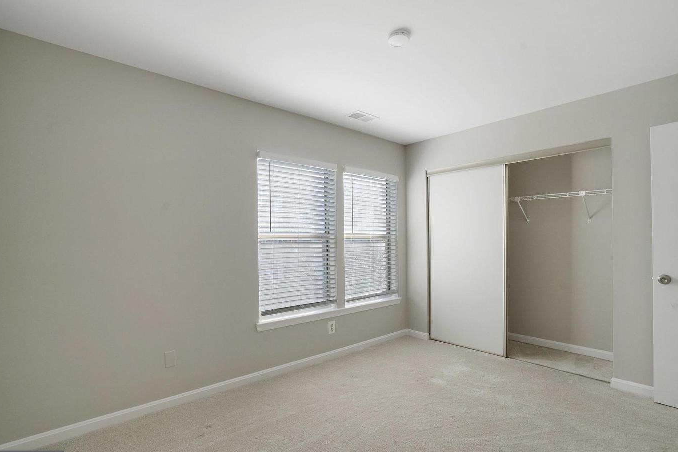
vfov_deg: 70.4
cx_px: 346
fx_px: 320
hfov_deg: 93.3
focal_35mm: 17
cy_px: 236
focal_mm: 16
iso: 1250
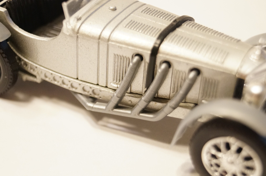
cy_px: 88
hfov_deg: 24.7
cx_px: 133
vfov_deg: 16.5
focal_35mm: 82
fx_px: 609
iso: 2000
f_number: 5.6
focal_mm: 55
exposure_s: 1/100
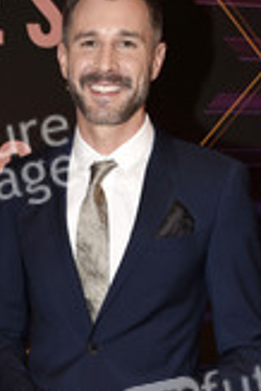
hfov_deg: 14.6
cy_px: 293
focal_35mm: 93
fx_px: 1009
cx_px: 24
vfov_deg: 21.7
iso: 640
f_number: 6.3
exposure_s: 1/125
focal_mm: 38
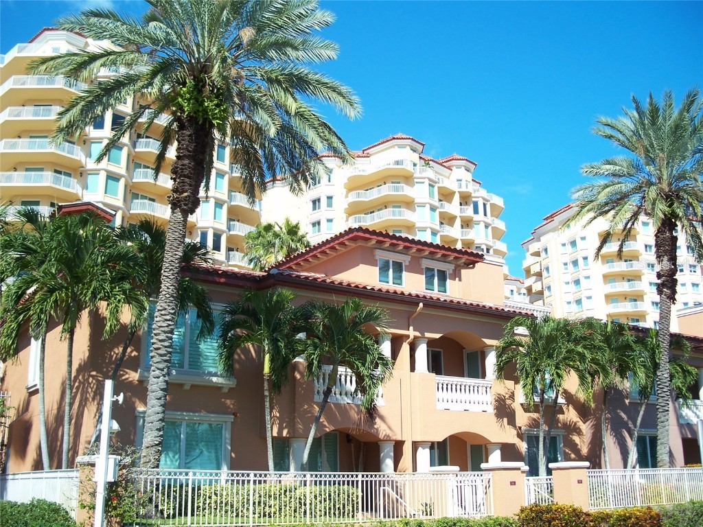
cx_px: 352
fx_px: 751
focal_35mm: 37
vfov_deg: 38.7
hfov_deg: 50.1
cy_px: 264
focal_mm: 7.8
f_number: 2.8
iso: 64
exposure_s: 1/640
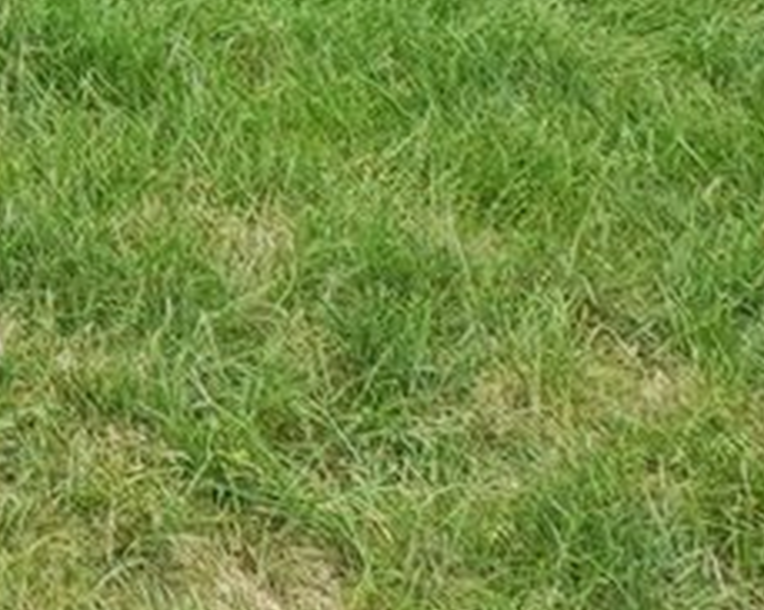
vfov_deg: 9.3
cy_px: -1318
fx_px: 2848
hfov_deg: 12.6
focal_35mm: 126
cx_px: -958
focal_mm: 10
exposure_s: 1/500
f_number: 7.1
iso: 640
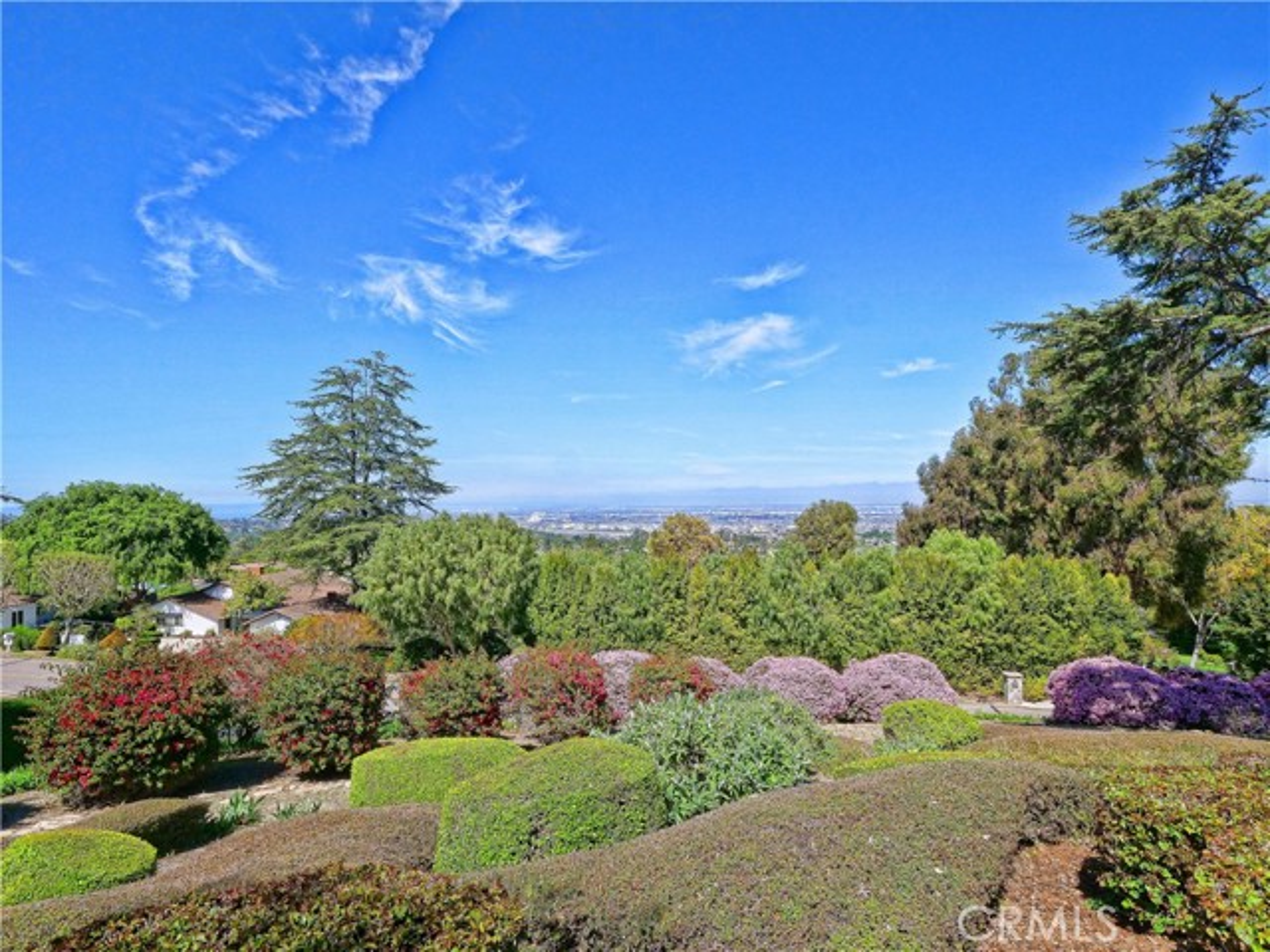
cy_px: 476
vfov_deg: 78.1
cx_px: 635
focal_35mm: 16
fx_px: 587
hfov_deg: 94.5
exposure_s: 1/200
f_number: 14
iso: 320
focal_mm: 8
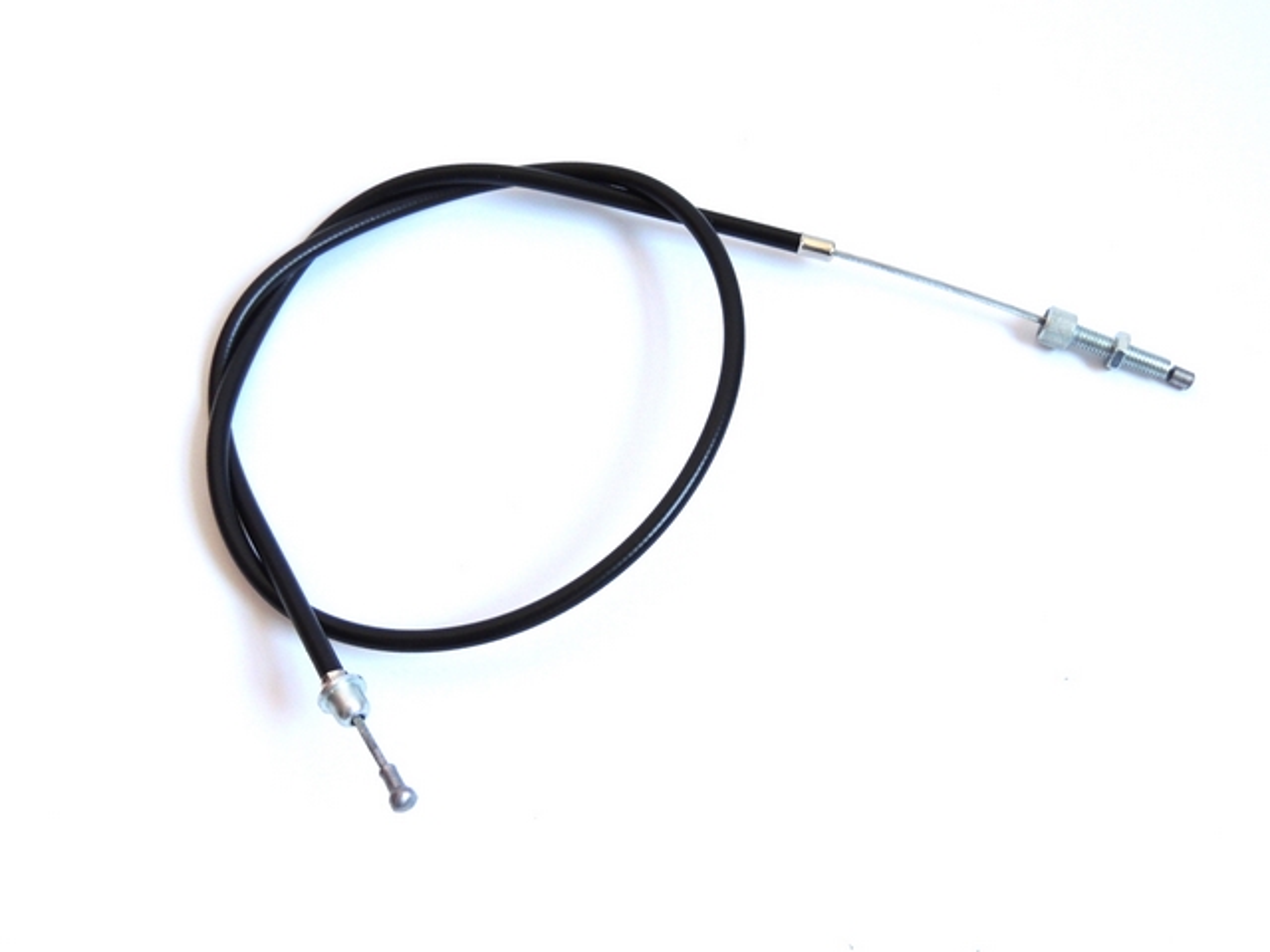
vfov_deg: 36.0
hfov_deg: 46.8
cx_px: 635
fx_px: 1468
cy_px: 476
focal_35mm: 40
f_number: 3.3
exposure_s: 1/50
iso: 250
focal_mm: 7.1
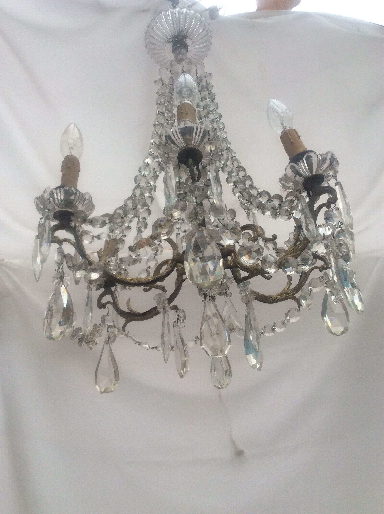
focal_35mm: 32
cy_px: 257
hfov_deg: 44.1
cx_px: 192
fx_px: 475
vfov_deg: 56.9
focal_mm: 3.3
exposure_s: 1/125
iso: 32
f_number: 2.4
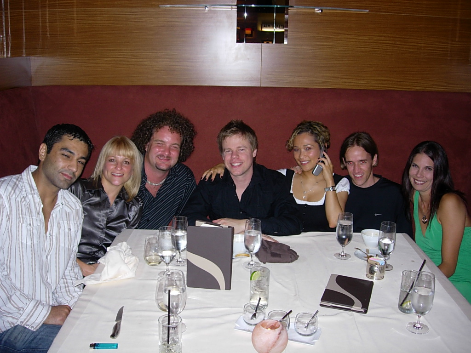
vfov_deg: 37.7
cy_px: 176
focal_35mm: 38
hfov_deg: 49.0
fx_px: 517
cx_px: 236
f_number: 2.8
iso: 79
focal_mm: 7.8
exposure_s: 1/64
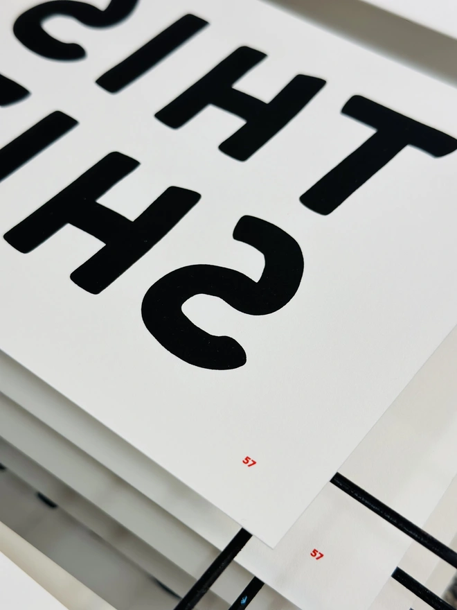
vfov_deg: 39.7
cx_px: 228
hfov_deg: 30.3
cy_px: 305
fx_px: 845
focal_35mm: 48
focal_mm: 6.86
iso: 80
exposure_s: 1/50
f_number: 1.78
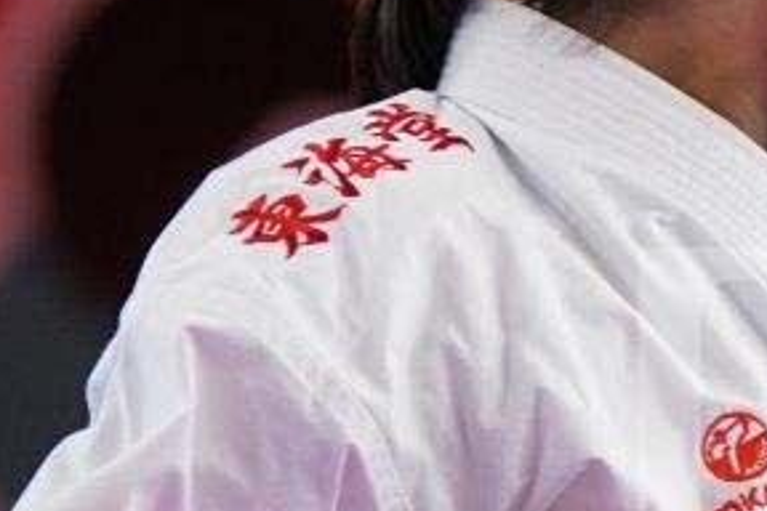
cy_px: 490
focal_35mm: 1500
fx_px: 31956
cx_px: 1790
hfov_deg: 1.4
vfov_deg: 0.9
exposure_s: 1/250
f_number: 3.2
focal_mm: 160
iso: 500
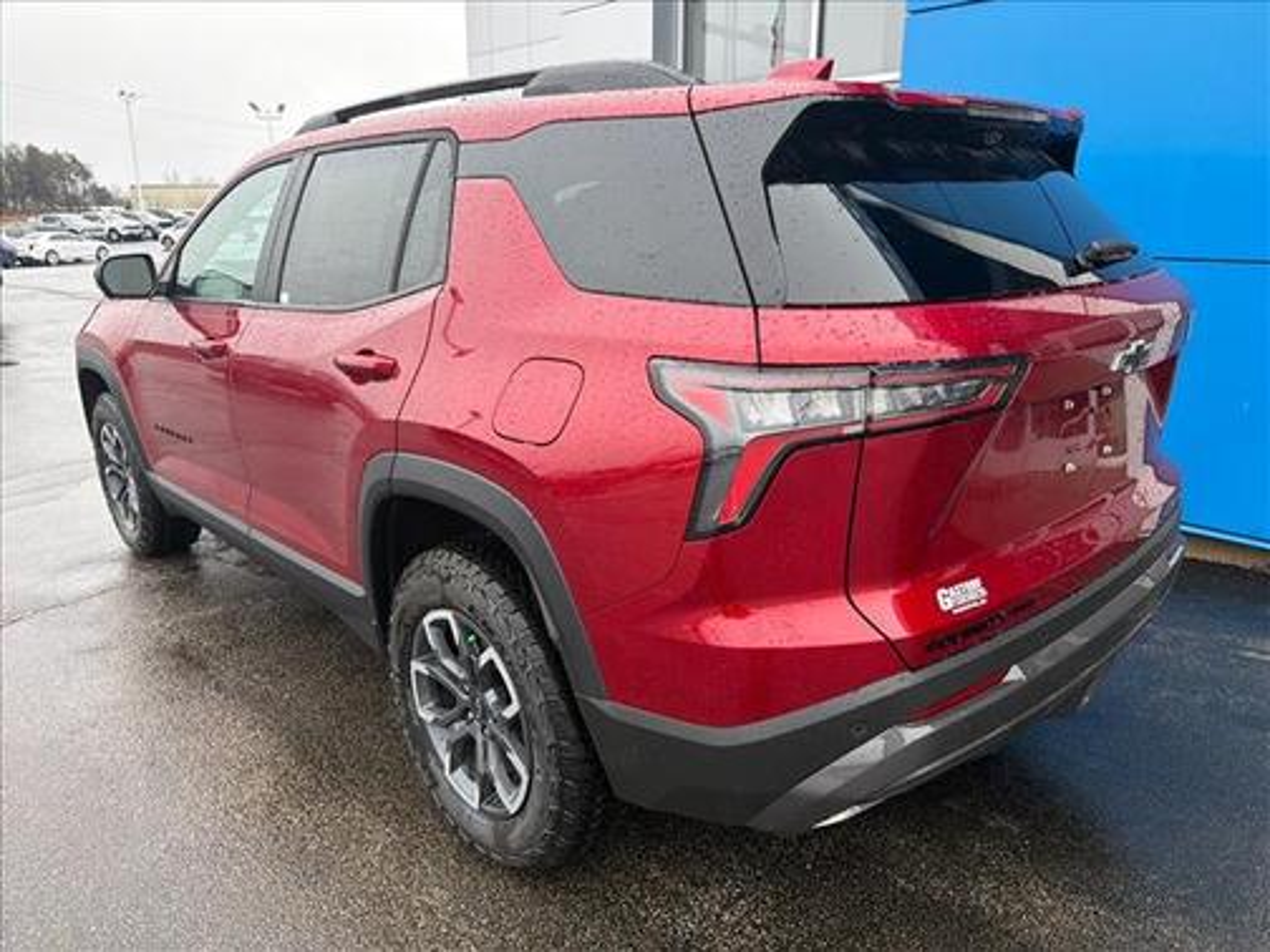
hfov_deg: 71.6
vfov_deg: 56.8
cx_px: 635
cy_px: 476
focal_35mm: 24
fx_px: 881
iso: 100
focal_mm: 6.76
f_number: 1.78
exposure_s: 1/780
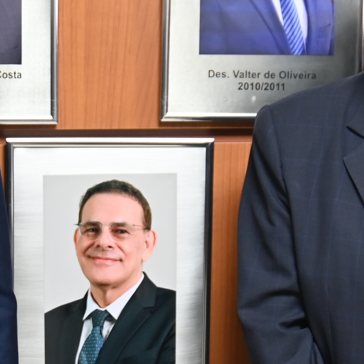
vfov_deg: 13.6
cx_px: 40
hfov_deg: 13.6
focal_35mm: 127
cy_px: 346
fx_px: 1511
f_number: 2.8
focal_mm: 26
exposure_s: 1/125
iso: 900
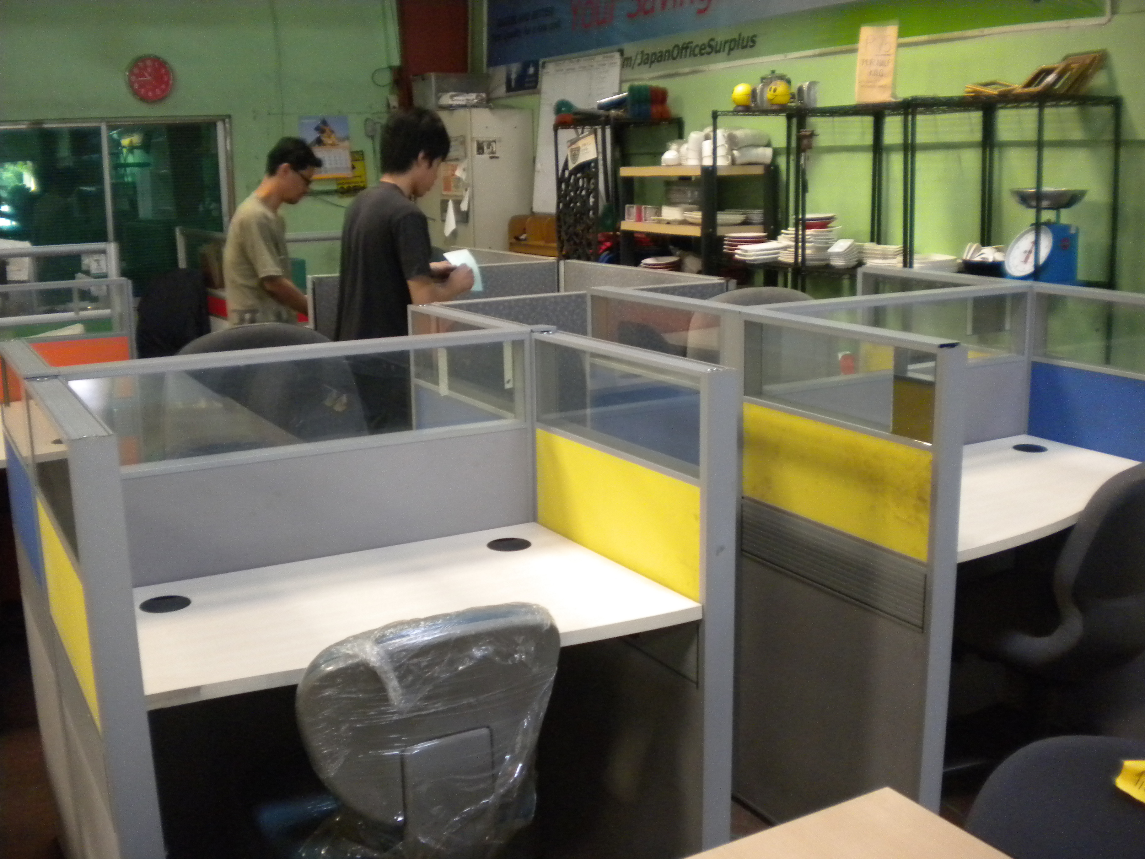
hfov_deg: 52.6
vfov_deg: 40.7
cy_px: 430
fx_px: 1158
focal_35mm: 35
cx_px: 572
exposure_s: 1/57.6
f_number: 3.1
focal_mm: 6.3
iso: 400
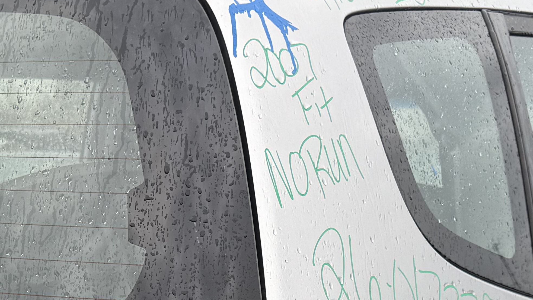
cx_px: 193
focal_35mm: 76
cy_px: 474
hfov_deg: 27.8
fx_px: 1074
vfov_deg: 14.6
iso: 80
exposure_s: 1/780
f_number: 1.78
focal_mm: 6.76
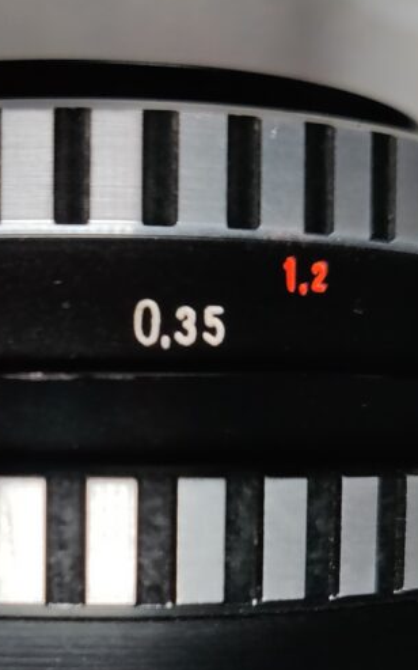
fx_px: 1003
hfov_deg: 22.8
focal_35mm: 55
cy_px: 515
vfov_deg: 35.9
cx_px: 24
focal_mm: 4.25
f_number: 1.7
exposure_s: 1/100
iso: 400
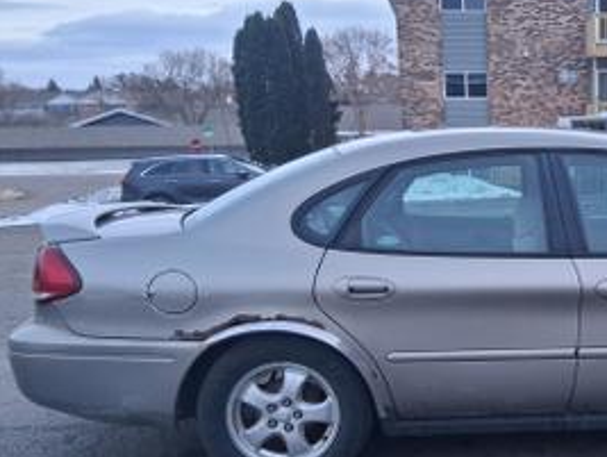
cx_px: 568
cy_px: 286
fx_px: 860
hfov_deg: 36.0
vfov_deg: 29.6
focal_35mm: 49
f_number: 1.8
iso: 160
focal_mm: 3.98
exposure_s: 1/120
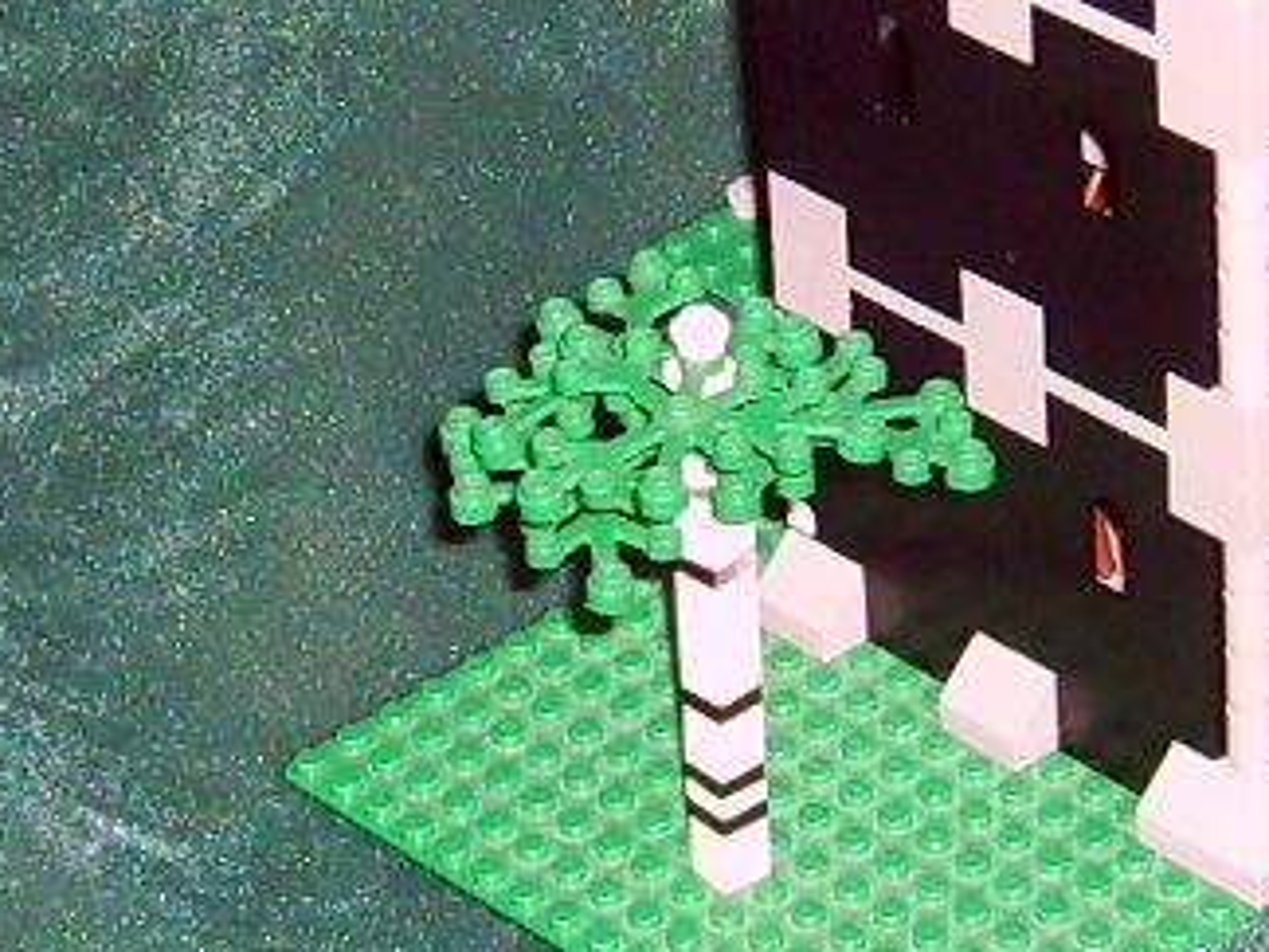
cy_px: 486
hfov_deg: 49.0
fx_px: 1393
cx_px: 670
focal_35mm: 38
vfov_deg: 37.7
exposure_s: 1/45
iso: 100
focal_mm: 5.8
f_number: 2.8
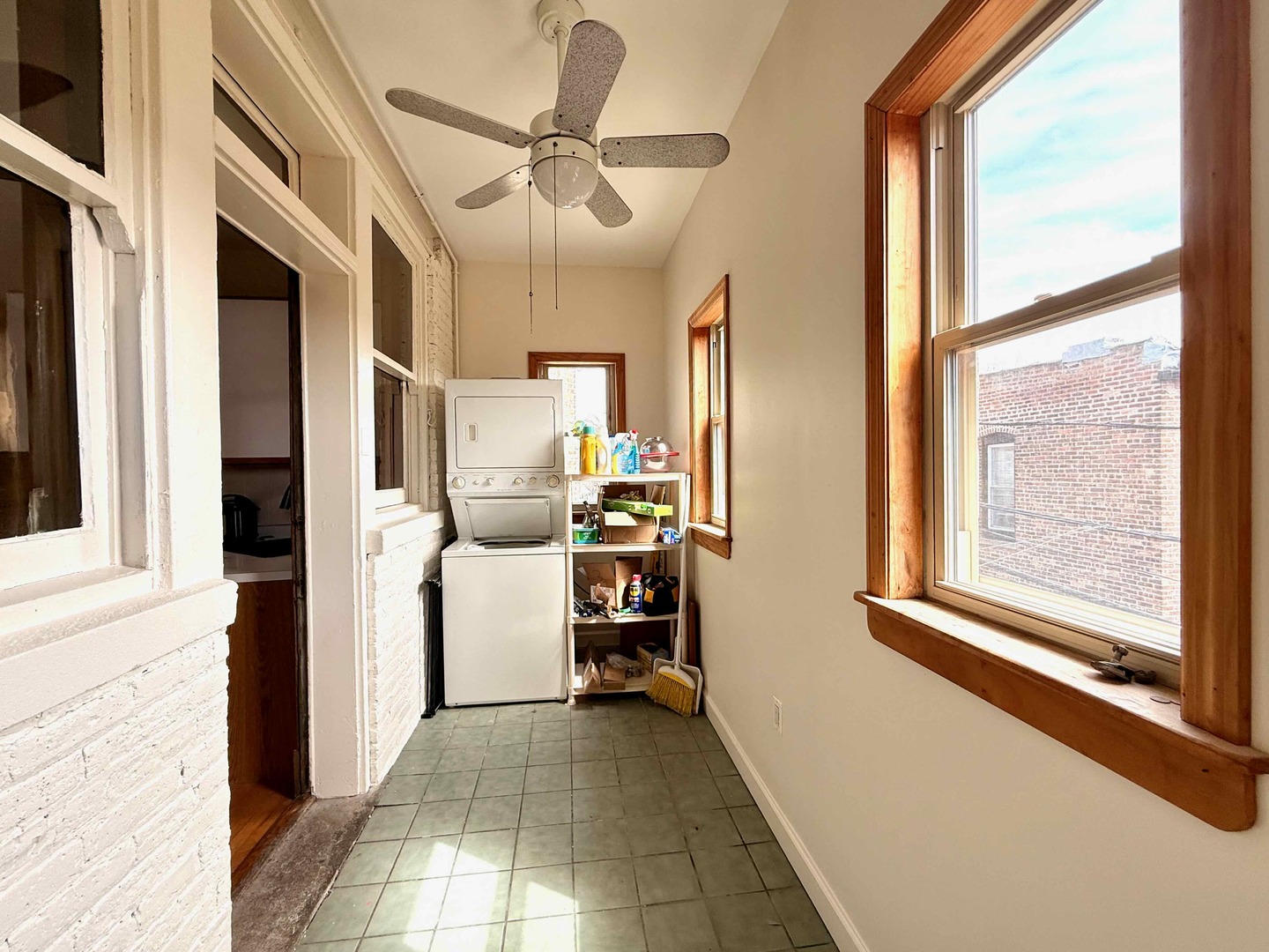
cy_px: 476
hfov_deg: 102.1
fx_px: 513
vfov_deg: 85.7
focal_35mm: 14
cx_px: 634
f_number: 2.2
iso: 64
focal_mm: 2.22
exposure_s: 1/160
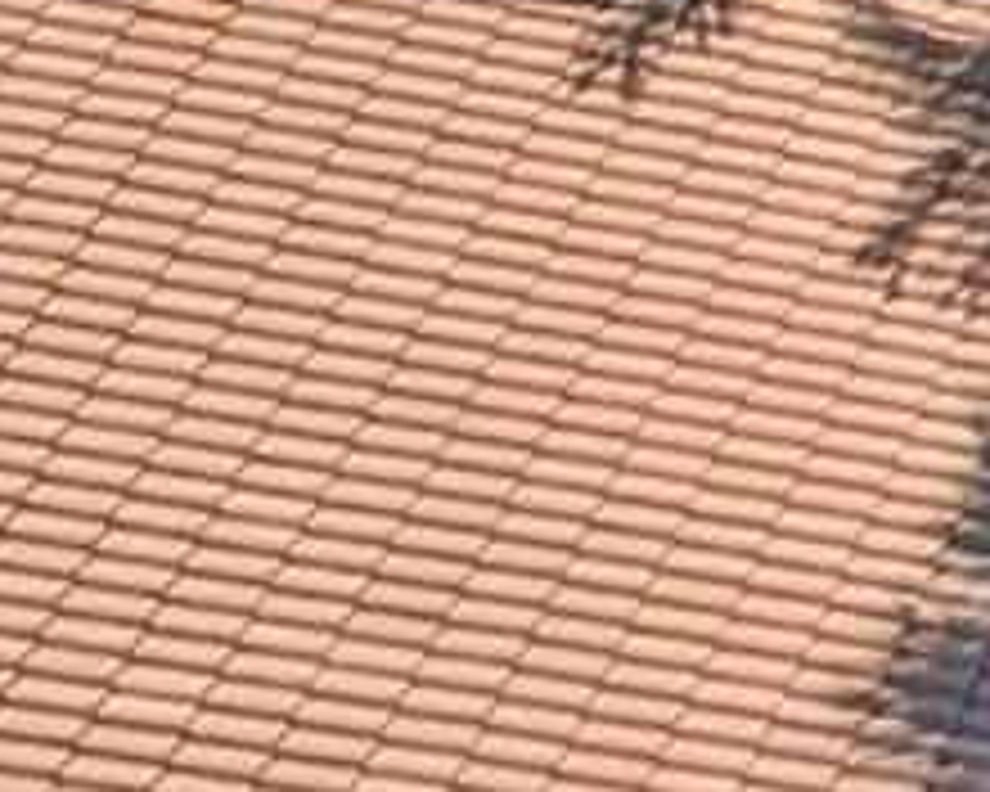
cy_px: -308
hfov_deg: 7.5
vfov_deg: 7.9
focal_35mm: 192
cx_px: 3807
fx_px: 5626
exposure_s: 1/800
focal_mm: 8.38
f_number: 2.8
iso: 100
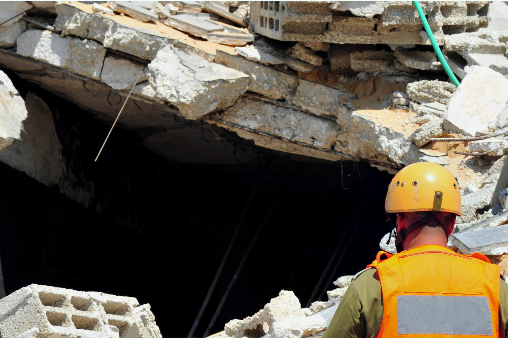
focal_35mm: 269
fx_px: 3793
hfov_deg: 7.7
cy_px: 227
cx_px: 258
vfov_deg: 5.1
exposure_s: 1/640
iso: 800
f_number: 13
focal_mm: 200
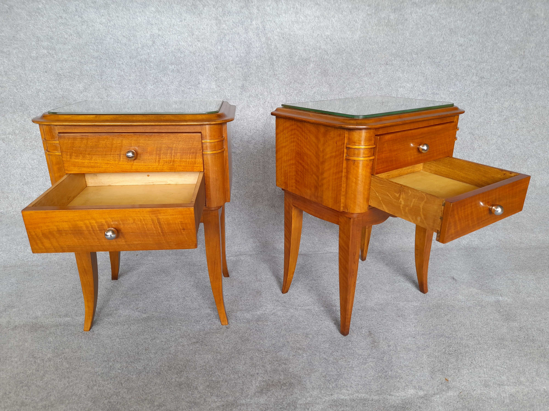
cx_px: 274
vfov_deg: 54.9
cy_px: 206
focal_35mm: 25
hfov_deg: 69.4
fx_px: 396
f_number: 2
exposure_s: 1/50
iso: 50
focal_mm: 4.6
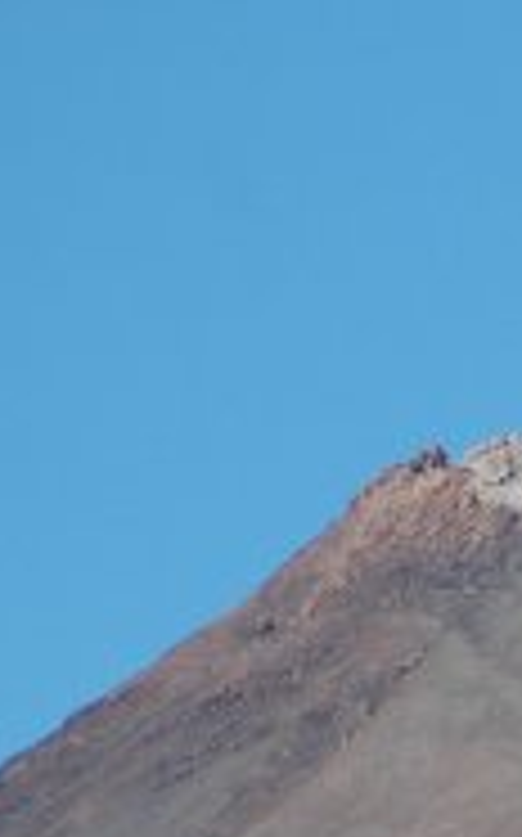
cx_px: 1004
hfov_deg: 0.9
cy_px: 968
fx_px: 33740
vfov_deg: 1.4
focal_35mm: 1480
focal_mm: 250
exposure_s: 1/1250
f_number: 5.3
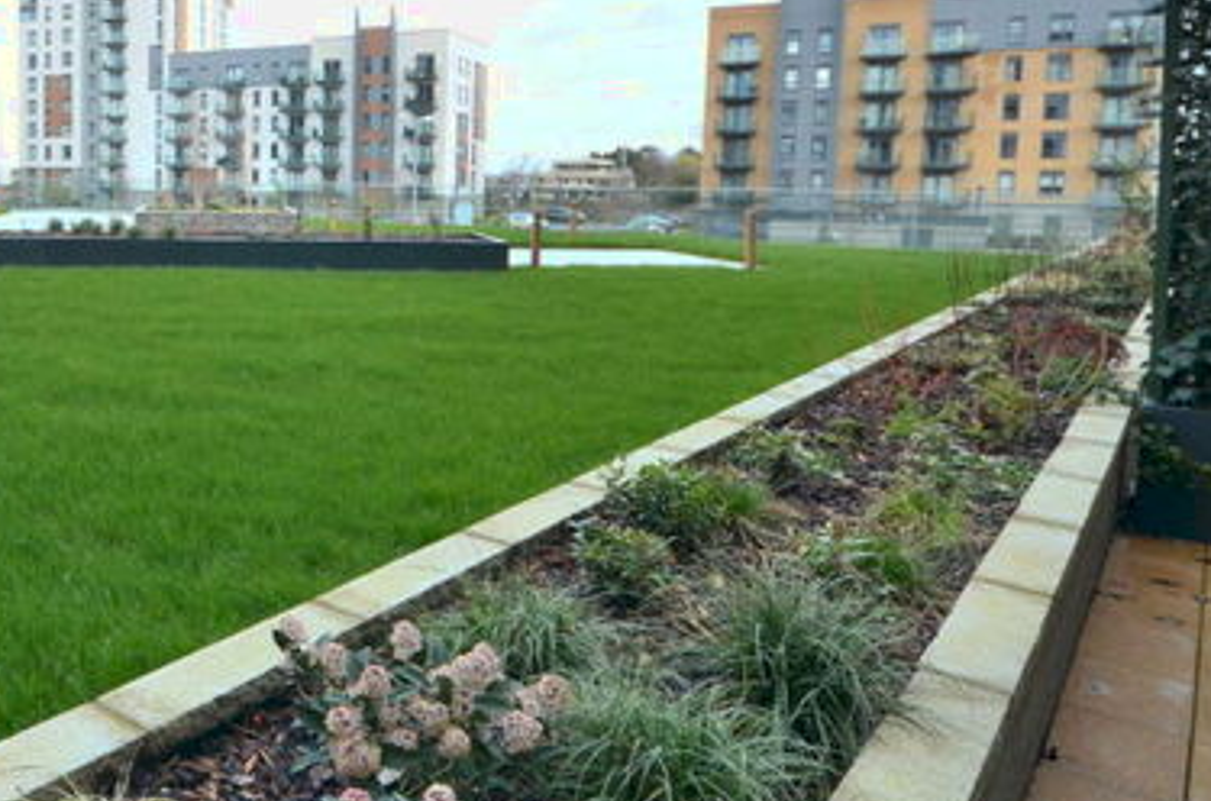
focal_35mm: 28
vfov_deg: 45.0
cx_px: 103
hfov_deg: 56.0
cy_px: 228
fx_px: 940
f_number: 6.3
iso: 200
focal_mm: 10
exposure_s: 1/160
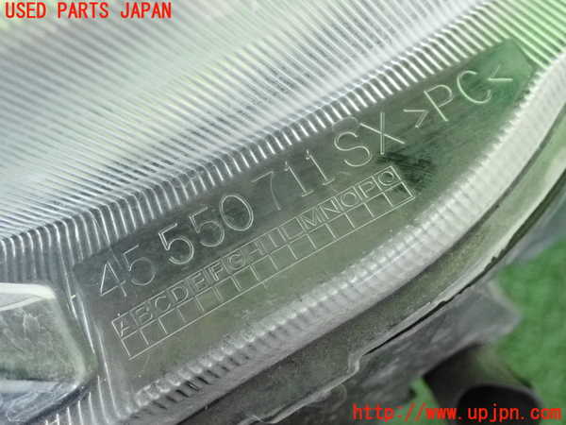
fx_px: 948
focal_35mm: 58
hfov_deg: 33.2
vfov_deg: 25.2
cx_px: 283
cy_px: 212
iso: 1600
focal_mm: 10.35
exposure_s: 1/125
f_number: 3.5
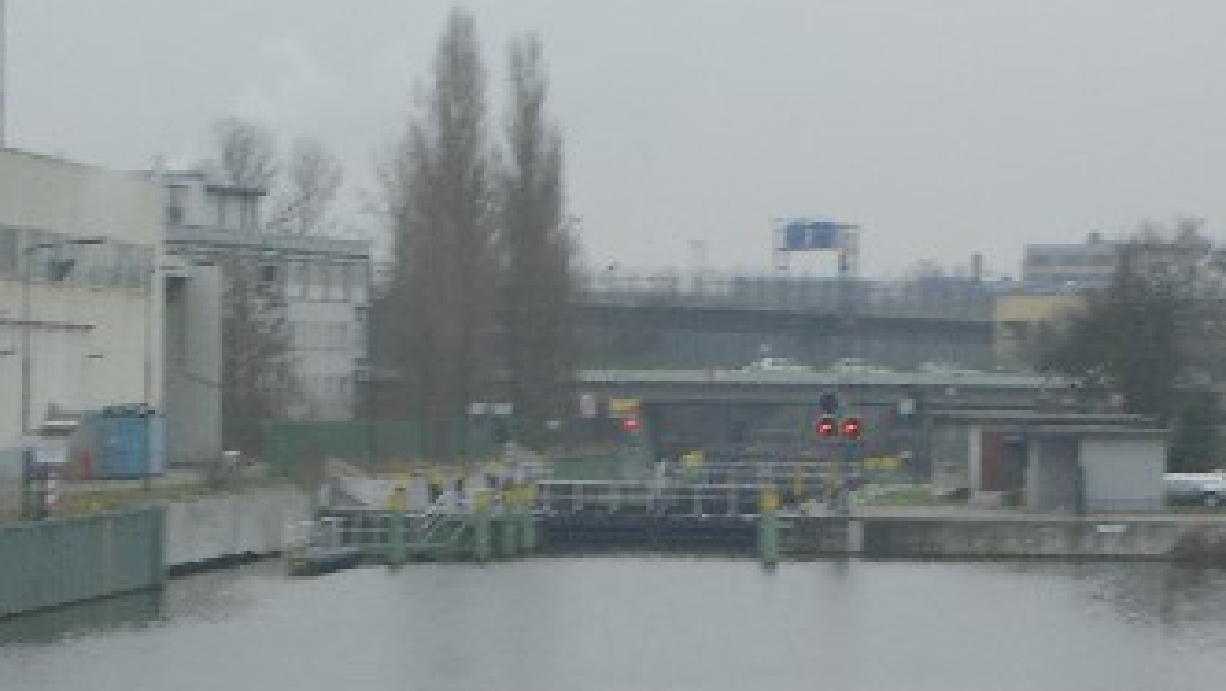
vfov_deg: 5.6
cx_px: 803
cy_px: 549
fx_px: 7089
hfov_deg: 9.9
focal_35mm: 218
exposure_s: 1/60
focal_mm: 23.7
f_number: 5.1
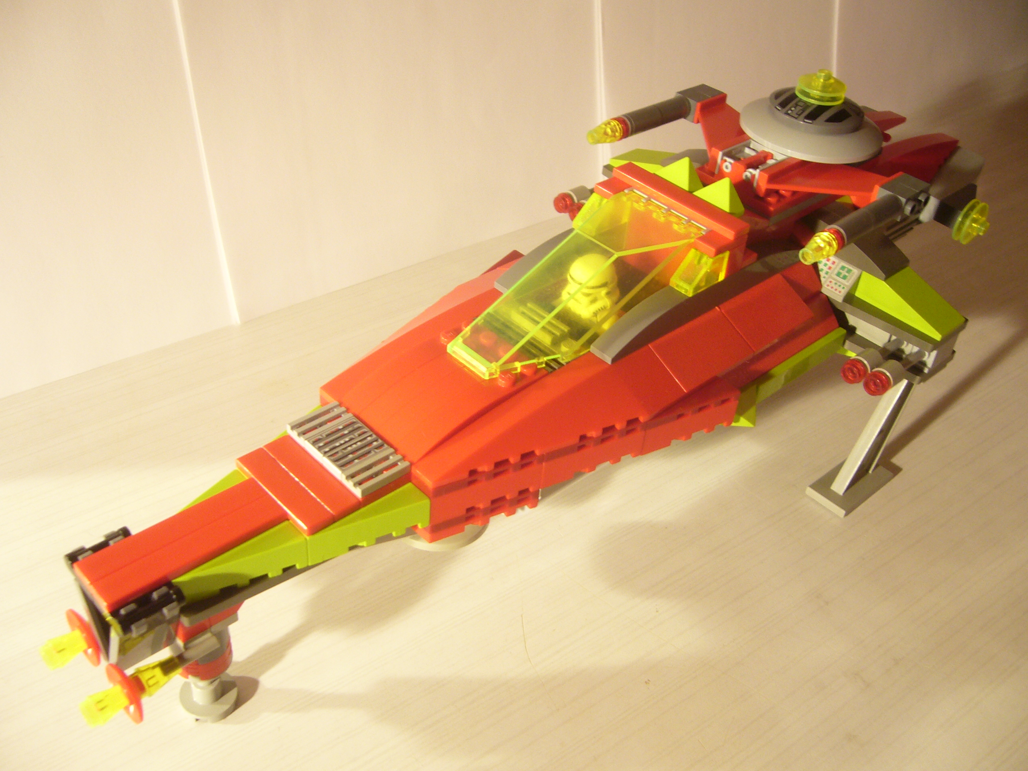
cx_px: 514
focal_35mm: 35
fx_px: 1039
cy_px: 386
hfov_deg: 52.6
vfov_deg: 40.7
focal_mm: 5.8
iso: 125
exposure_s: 1/8
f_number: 2.8
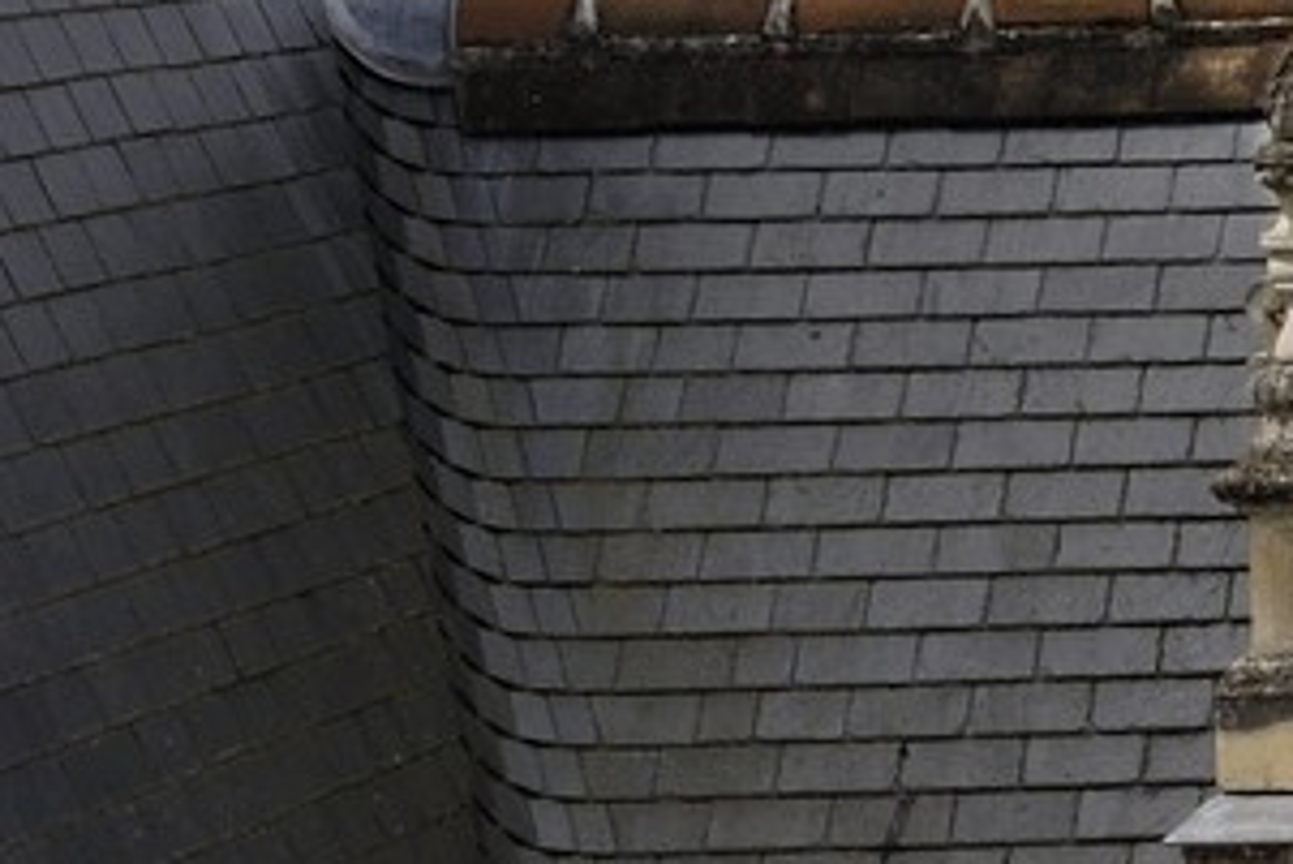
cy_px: 241
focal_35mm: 271
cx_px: 3295
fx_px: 9738
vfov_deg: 5.1
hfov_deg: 7.1
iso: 100
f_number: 11
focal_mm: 34
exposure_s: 1/160
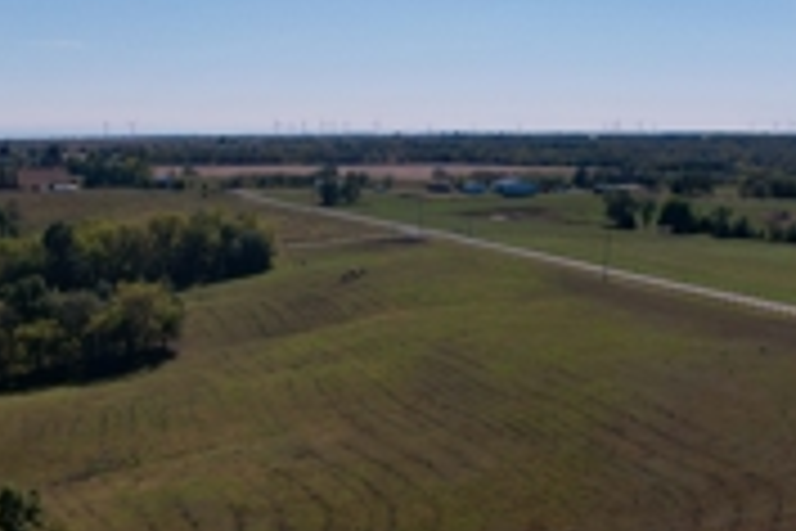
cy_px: 446
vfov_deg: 23.7
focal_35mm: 56
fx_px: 1238
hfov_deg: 35.5
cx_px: 490
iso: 100
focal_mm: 8.38
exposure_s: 1/160
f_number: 2.8
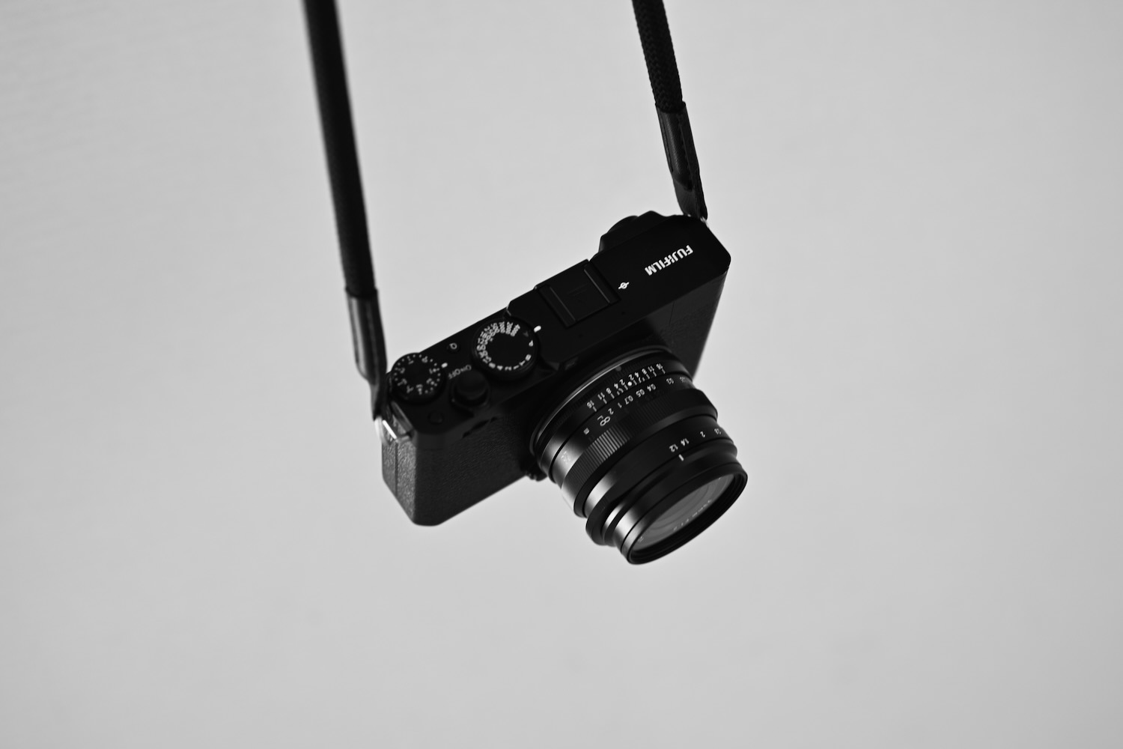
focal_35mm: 50
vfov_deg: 27.0
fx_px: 1560
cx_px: 562
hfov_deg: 39.6
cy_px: 374
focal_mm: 50
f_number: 2.8
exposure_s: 1/100
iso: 125
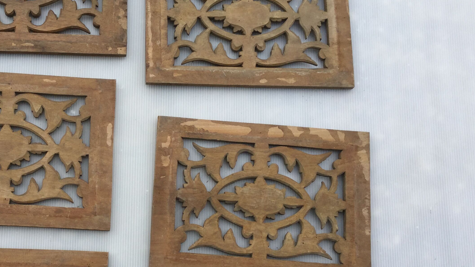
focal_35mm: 52
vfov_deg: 23.0
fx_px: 655
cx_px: 119
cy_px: 165
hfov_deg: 38.8
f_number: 2.4
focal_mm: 3.3
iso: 25
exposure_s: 1/578
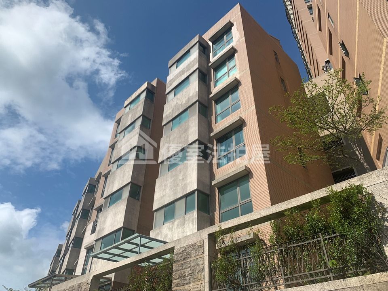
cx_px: 194
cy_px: 146
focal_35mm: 26
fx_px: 291
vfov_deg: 53.1
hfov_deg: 67.3
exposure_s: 1/3788
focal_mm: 4.25
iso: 25
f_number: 1.8
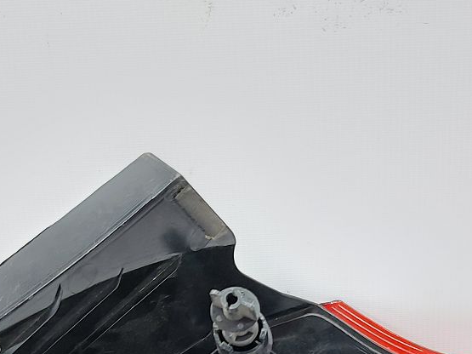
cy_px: 437
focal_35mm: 60
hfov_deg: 31.8
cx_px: 332
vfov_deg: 22.3
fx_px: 818
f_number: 1.8
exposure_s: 1/50
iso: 200
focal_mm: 5.23
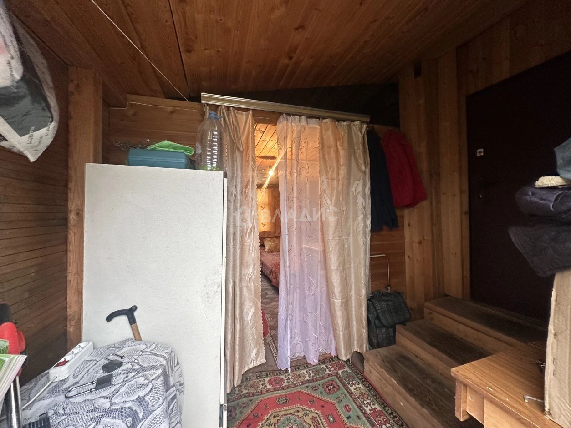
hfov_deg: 102.1
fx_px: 231
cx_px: 286
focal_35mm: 14
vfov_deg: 85.7
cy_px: 214
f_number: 2.2
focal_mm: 2.22
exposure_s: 1/50
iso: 160
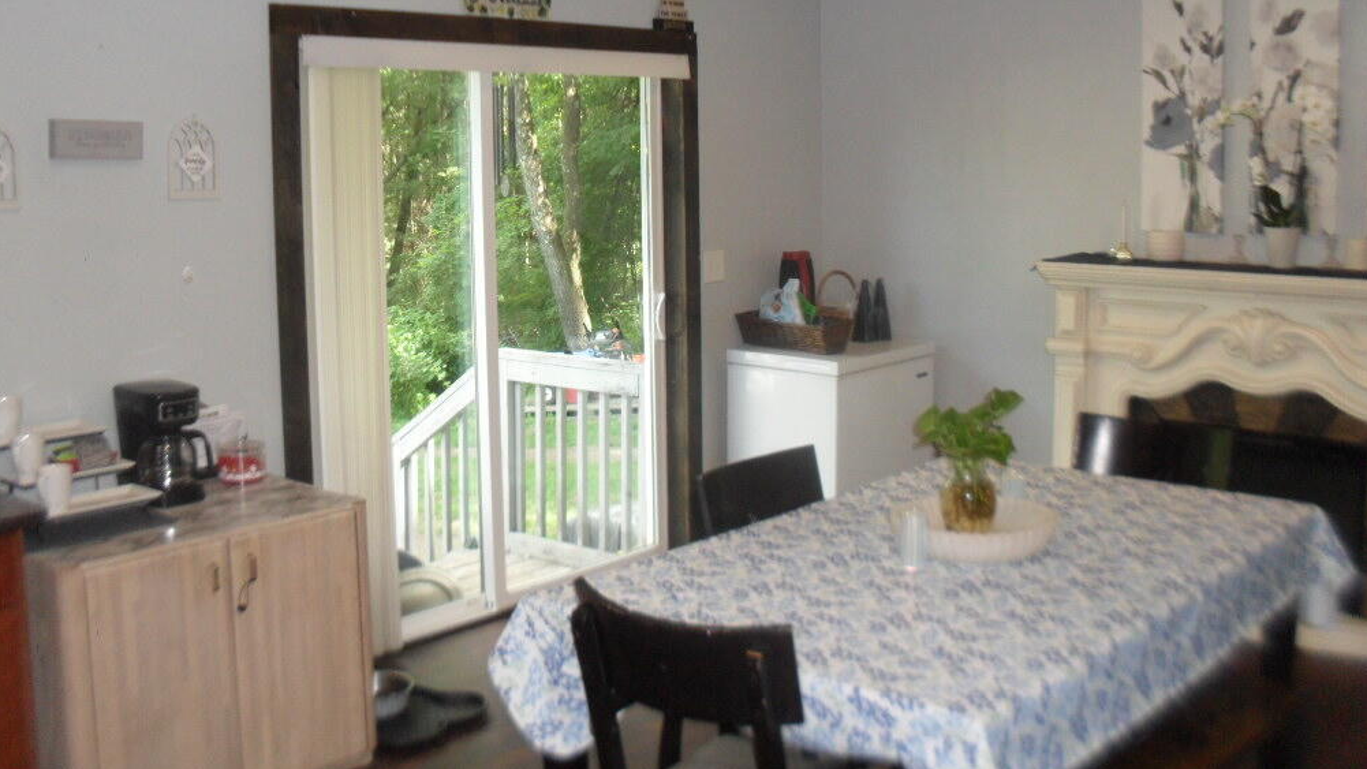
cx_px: 673
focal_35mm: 39
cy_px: 316
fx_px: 1414
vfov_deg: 30.4
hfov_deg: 51.6
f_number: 3.2
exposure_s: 1/45
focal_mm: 6.3
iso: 240
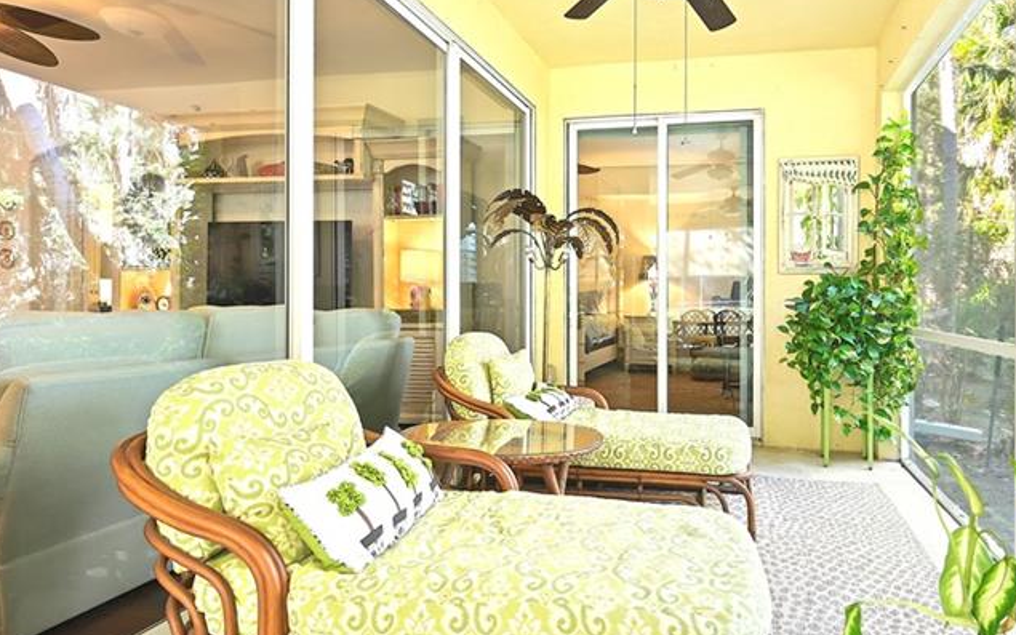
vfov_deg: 53.0
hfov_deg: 75.9
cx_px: 630
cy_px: 294
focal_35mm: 23
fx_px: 637
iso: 100
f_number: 8
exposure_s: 3
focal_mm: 14
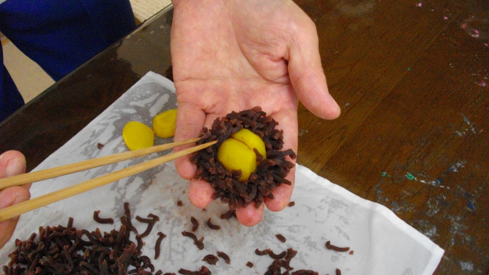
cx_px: 244
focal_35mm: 35
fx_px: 454
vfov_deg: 33.7
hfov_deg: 56.6
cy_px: 151
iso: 604
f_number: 2.9
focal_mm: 5.7
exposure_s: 1/50
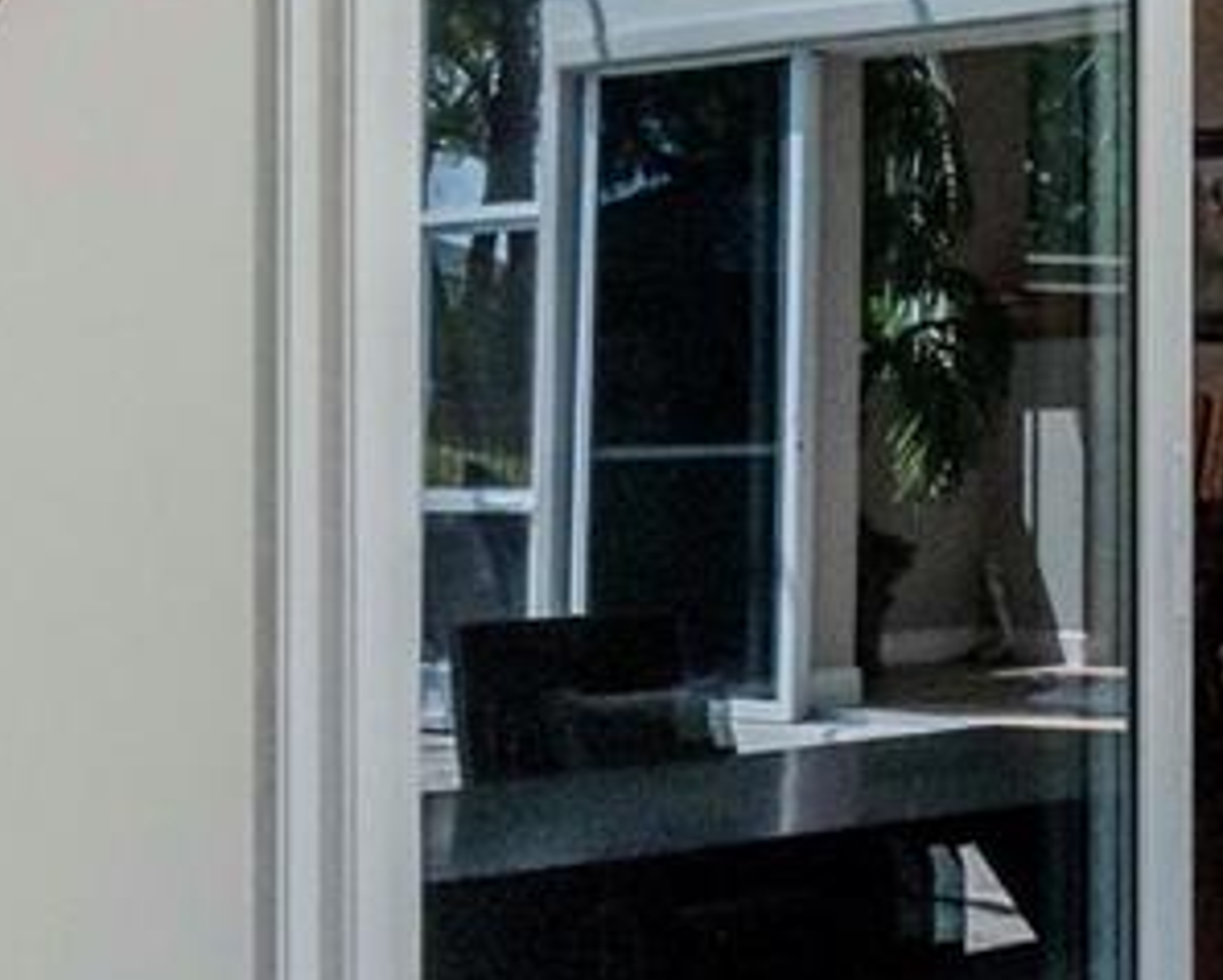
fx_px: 3296
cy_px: 490
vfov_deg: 16.9
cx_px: 1561
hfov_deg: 19.5
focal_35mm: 91
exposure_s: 1/500
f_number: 7.1
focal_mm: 12
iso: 500
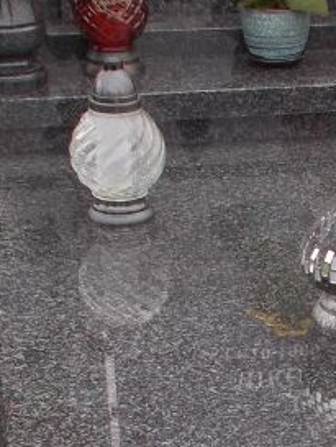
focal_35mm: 150
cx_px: 402
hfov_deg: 9.8
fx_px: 1940
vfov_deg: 12.9
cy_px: 503
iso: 80
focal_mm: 5.3
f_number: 3.4
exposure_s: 1/250
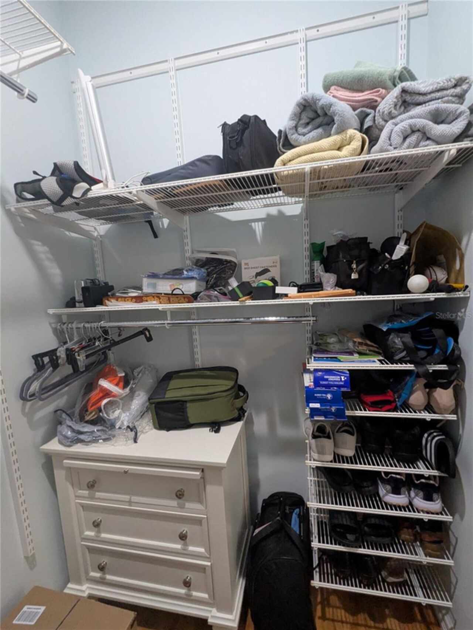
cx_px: 236
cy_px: 315
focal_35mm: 16
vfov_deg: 94.5
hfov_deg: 78.1
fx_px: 291
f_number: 2.2
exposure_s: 1/60
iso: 739
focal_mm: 2.35
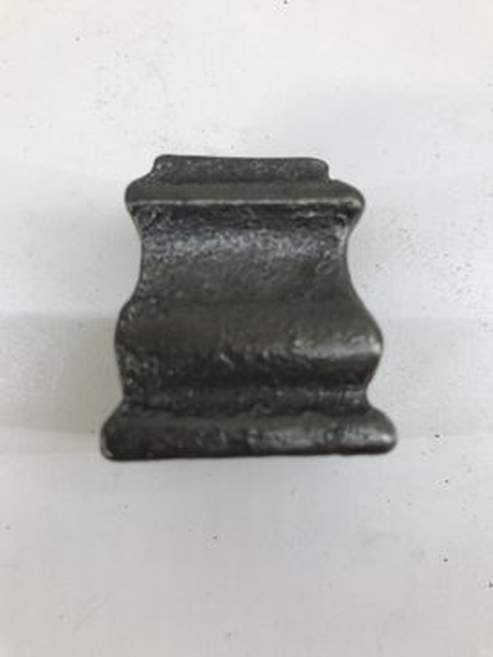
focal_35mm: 28
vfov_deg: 63.4
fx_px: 532
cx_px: 246
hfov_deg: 49.7
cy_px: 328
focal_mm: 3.99
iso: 32
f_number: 1.8
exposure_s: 1/50
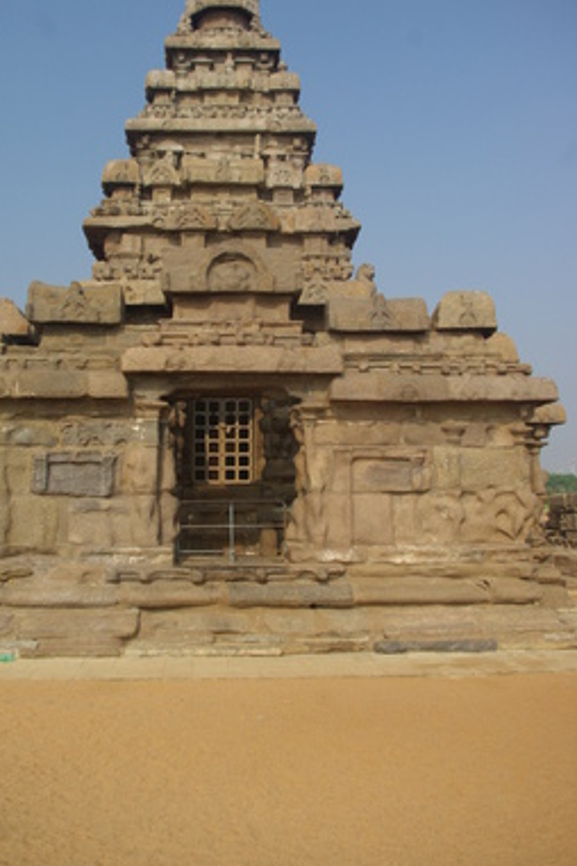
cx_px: 239
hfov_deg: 38.8
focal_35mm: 34
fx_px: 817
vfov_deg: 55.7
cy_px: 386
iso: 100
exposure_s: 1/125
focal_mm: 18
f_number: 5.6
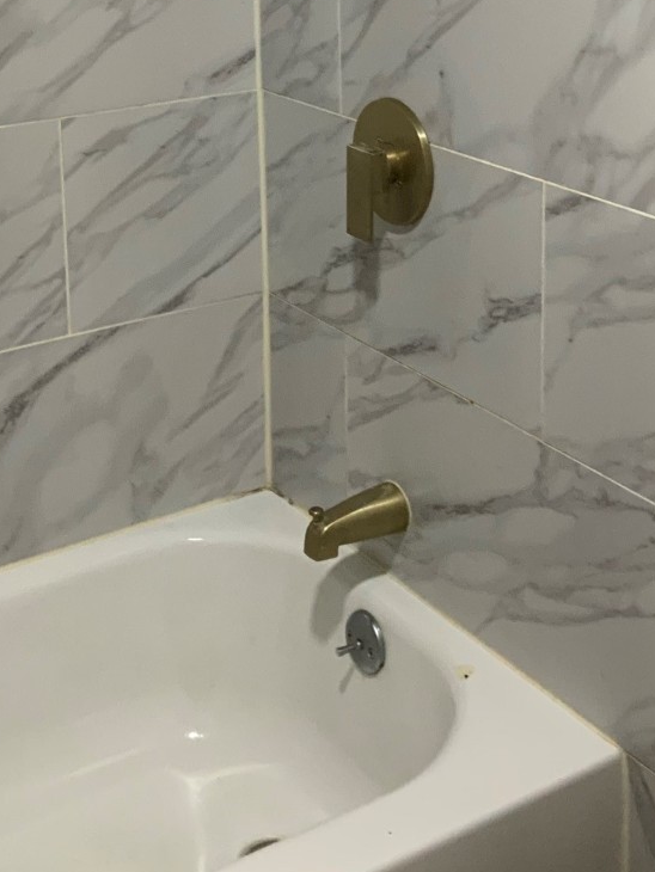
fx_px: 1538
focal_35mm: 61
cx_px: 298
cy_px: 59
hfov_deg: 24.0
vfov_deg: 30.1
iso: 125
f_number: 1.8
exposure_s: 1/60
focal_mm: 3
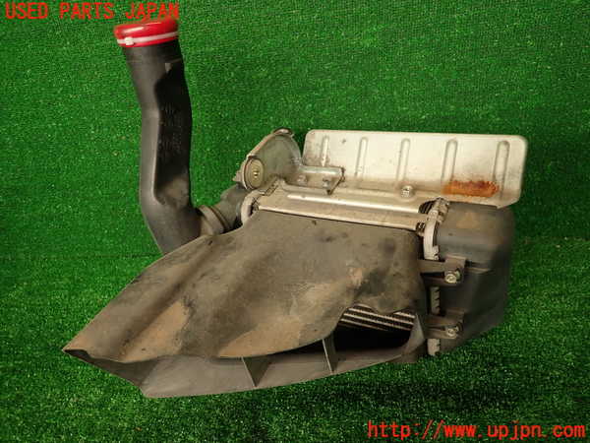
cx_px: 295
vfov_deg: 54.9
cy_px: 222
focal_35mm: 25
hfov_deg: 69.4
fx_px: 426
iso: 100
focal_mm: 4.5
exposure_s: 1/80
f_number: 2
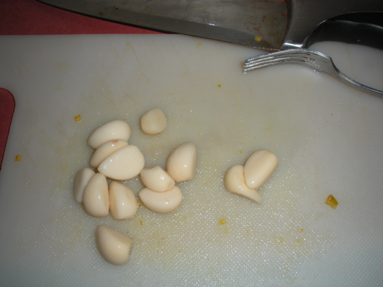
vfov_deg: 39.7
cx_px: 192
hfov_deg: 51.4
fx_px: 398
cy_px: 144
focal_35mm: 36
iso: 64
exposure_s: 1/60
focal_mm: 6.3
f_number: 5.6
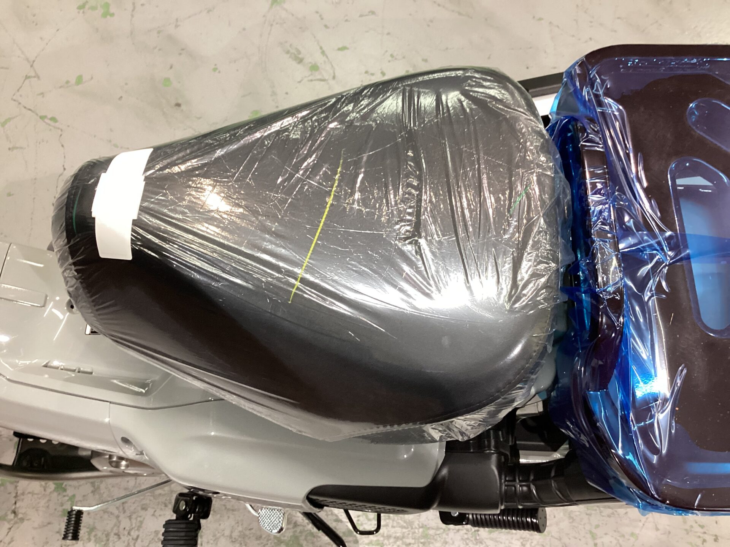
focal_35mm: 31
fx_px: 654
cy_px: 274
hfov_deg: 58.4
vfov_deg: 45.4
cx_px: 365
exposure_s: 1/50
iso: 200
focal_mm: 3.3
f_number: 2.4
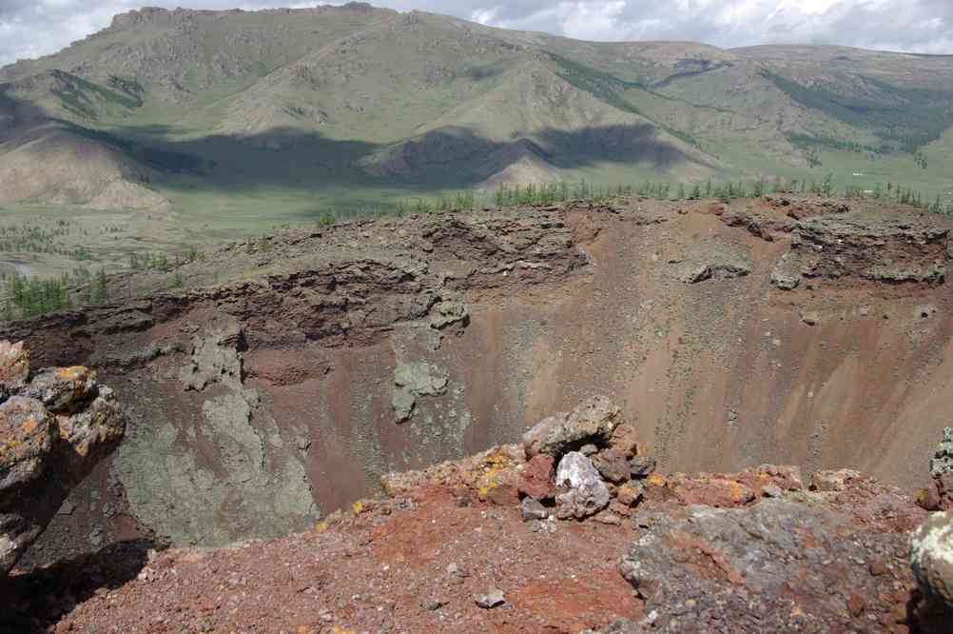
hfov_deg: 48.1
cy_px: 317
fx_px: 1067
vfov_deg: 33.1
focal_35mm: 40
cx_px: 476
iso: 100
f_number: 8
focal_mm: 26.9
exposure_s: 1/250
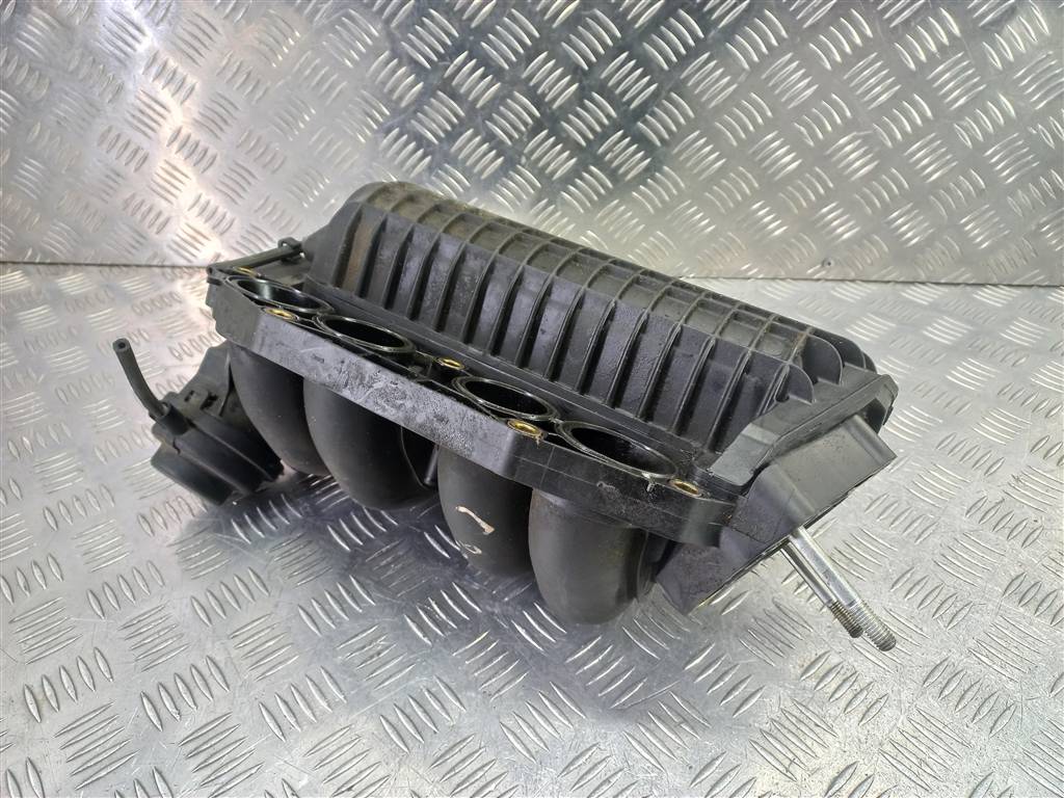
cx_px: 532
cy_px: 399
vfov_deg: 54.9
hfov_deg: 69.4
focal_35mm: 25
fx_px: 768
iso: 200
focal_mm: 4.6
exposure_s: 1/50
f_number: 1.8
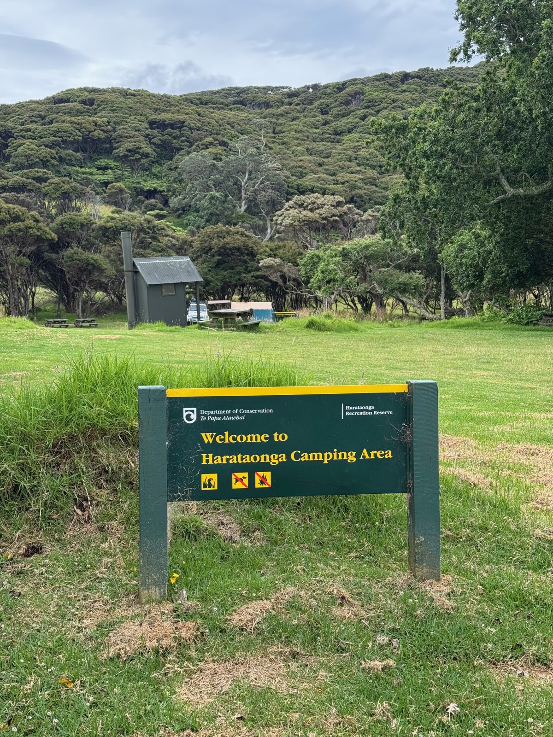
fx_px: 1022
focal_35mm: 48
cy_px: 368
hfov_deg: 30.3
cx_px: 276
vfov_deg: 39.7
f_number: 1.78
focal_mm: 6.76
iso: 64
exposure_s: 1/747
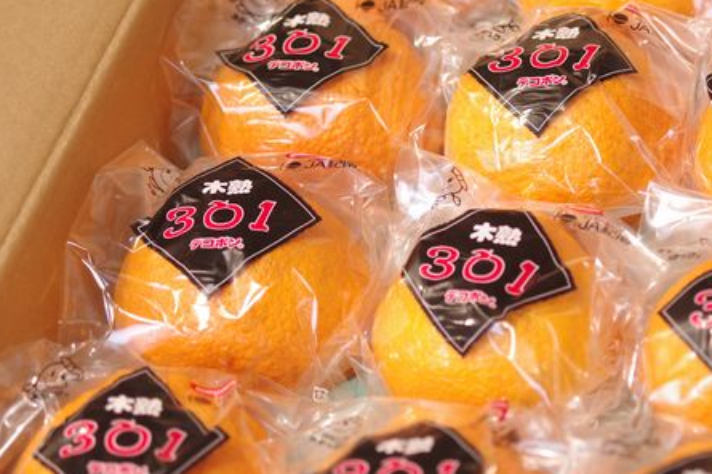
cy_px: 215
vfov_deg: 11.6
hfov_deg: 17.3
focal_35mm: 118
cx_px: 525
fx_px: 2332
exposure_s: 1/100
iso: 100
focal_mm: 50
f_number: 2.8
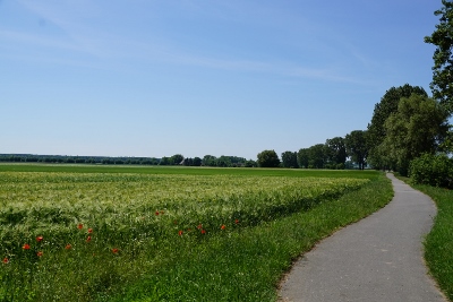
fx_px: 453
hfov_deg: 53.1
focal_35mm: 36
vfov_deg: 36.9
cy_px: 151
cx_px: 226
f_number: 10
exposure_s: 1/250
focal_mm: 24
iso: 100
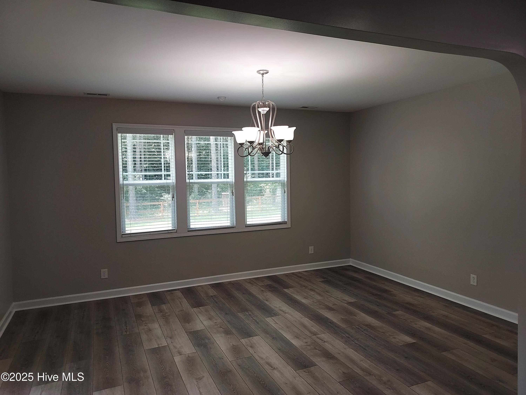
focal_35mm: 24
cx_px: 263
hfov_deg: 71.6
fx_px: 365
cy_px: 198
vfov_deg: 56.8
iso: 64
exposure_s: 1/60
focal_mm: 4.6
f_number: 1.8
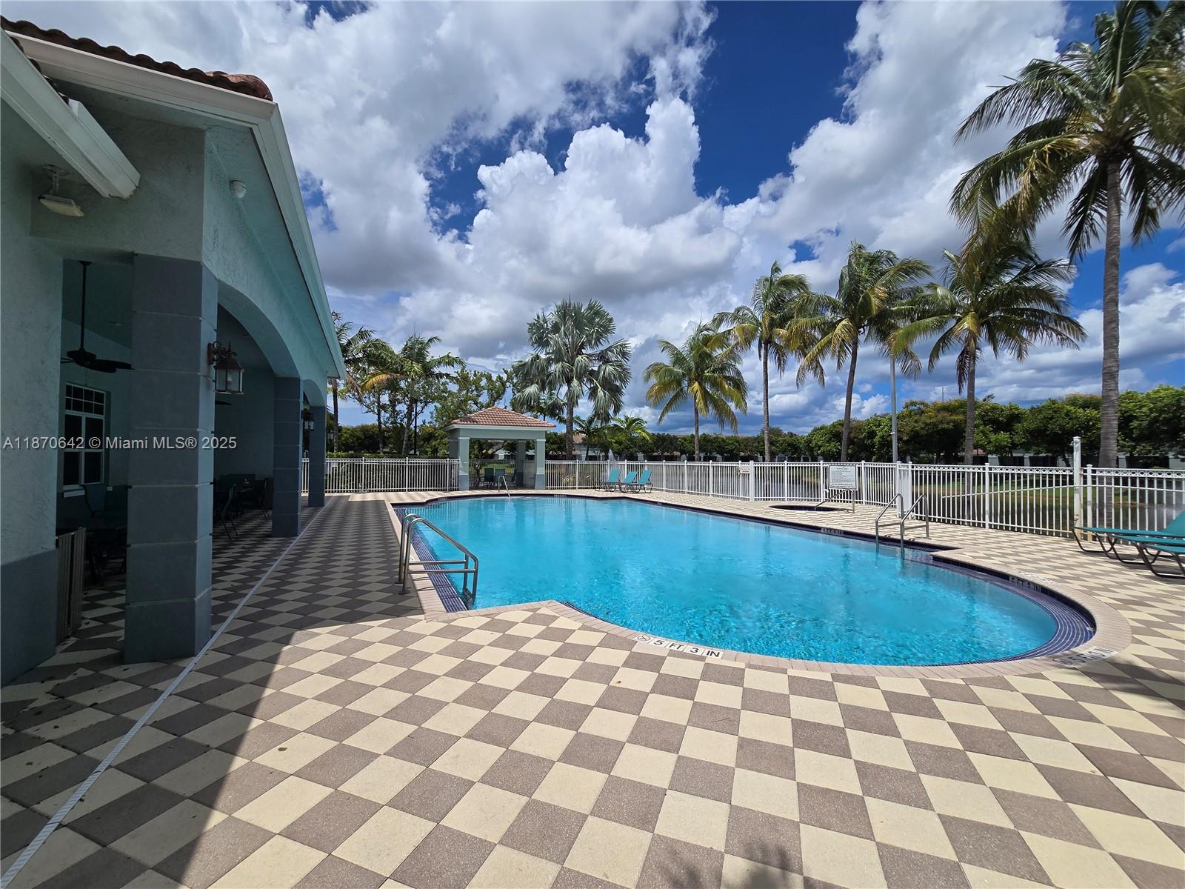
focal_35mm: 13
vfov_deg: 89.9
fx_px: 445
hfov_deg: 106.2
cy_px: 444
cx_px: 592
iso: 50
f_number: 2.2
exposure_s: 1/4980
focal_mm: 2.2
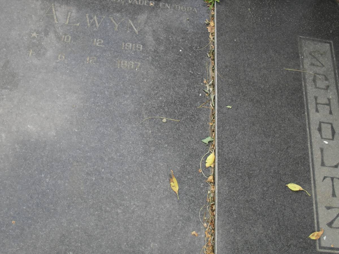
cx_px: 170
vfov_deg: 34.3
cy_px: 127
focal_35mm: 42
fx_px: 411
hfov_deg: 44.8
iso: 100
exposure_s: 1/180
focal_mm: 7.5
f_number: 3.6
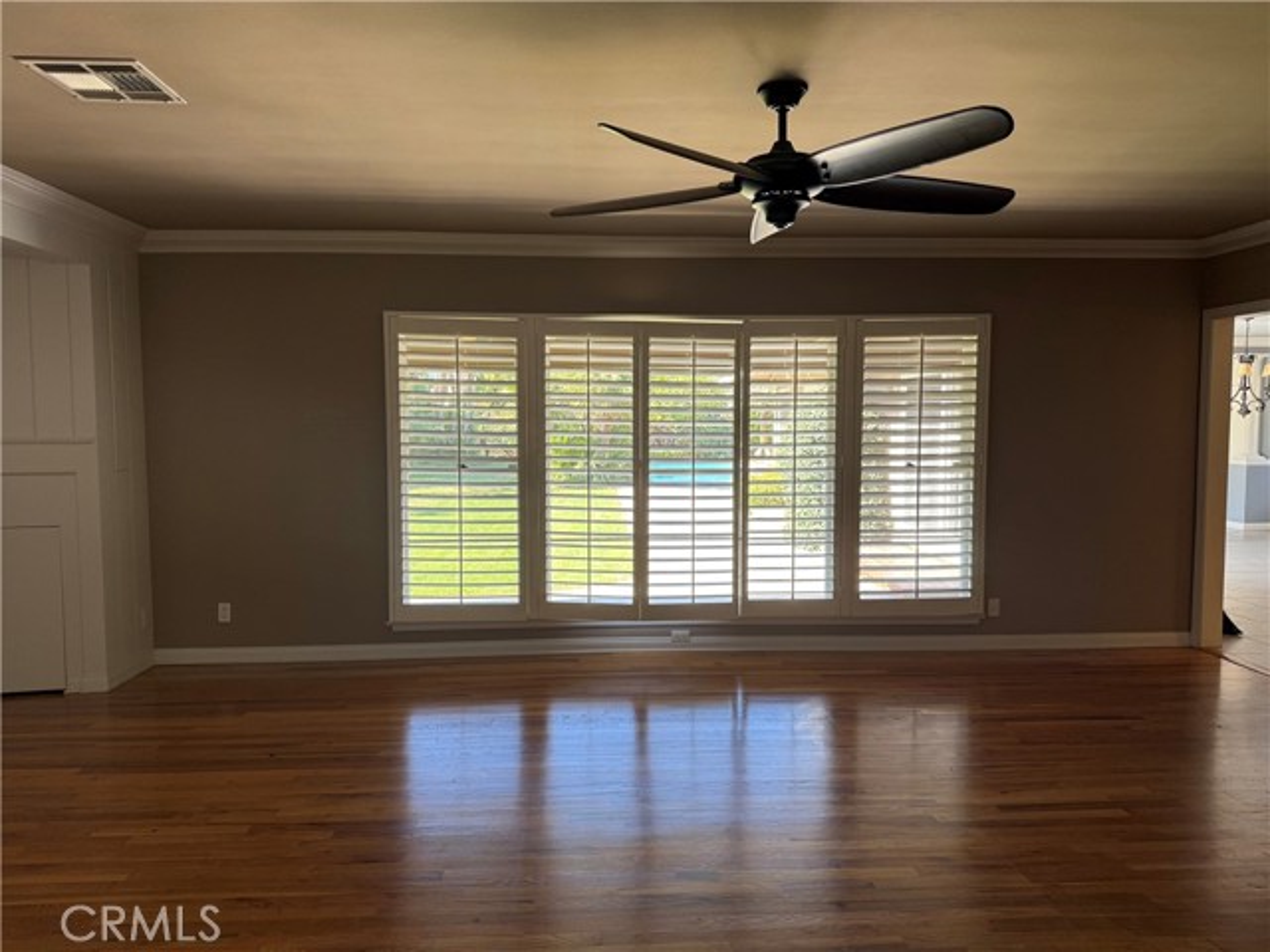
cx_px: 635
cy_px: 476
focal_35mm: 24
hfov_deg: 71.6
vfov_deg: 56.8
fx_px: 881
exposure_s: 1/121
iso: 100
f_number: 1.78
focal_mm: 6.76
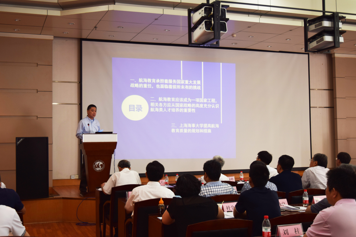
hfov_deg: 42.3
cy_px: 118
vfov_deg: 29.0
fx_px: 460
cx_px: 178
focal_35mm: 46
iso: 100
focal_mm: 31
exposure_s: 1/8
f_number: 4.2
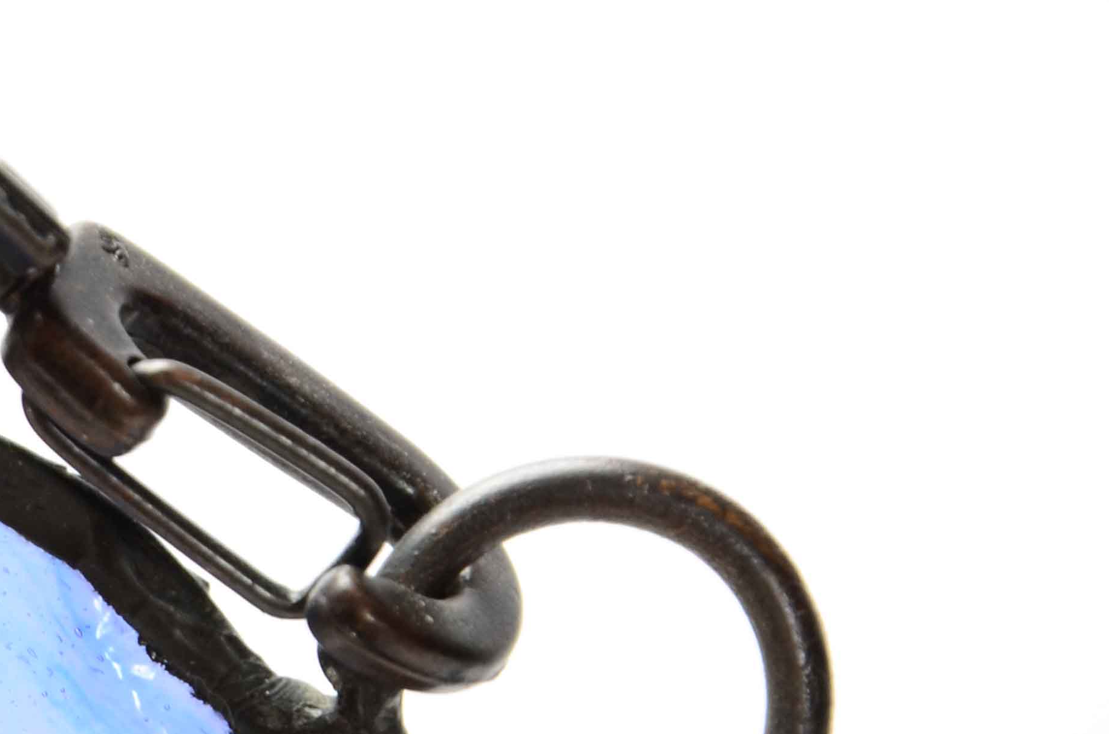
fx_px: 13014
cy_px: 950
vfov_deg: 3.2
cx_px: -360
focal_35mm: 423
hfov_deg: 4.9
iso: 200
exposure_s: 1/160
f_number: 11
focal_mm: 105
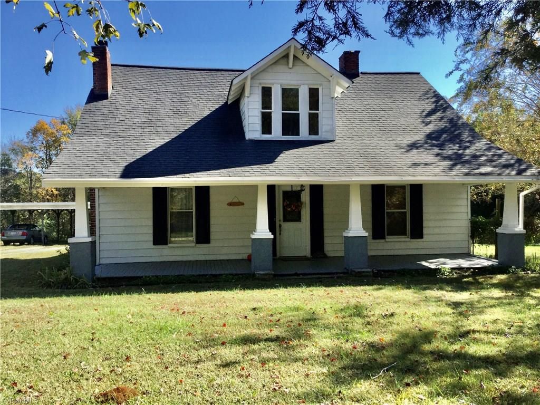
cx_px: 270
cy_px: 202
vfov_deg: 45.4
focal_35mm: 31
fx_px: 484
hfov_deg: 58.4
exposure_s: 1/582
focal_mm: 3.3
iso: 25
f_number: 2.4
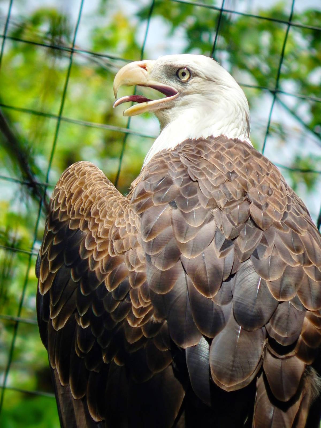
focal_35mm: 765
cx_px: 160
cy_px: 214
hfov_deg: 1.9
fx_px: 9459
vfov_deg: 2.6
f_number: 5.9
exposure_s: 1/400
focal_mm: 136
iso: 125
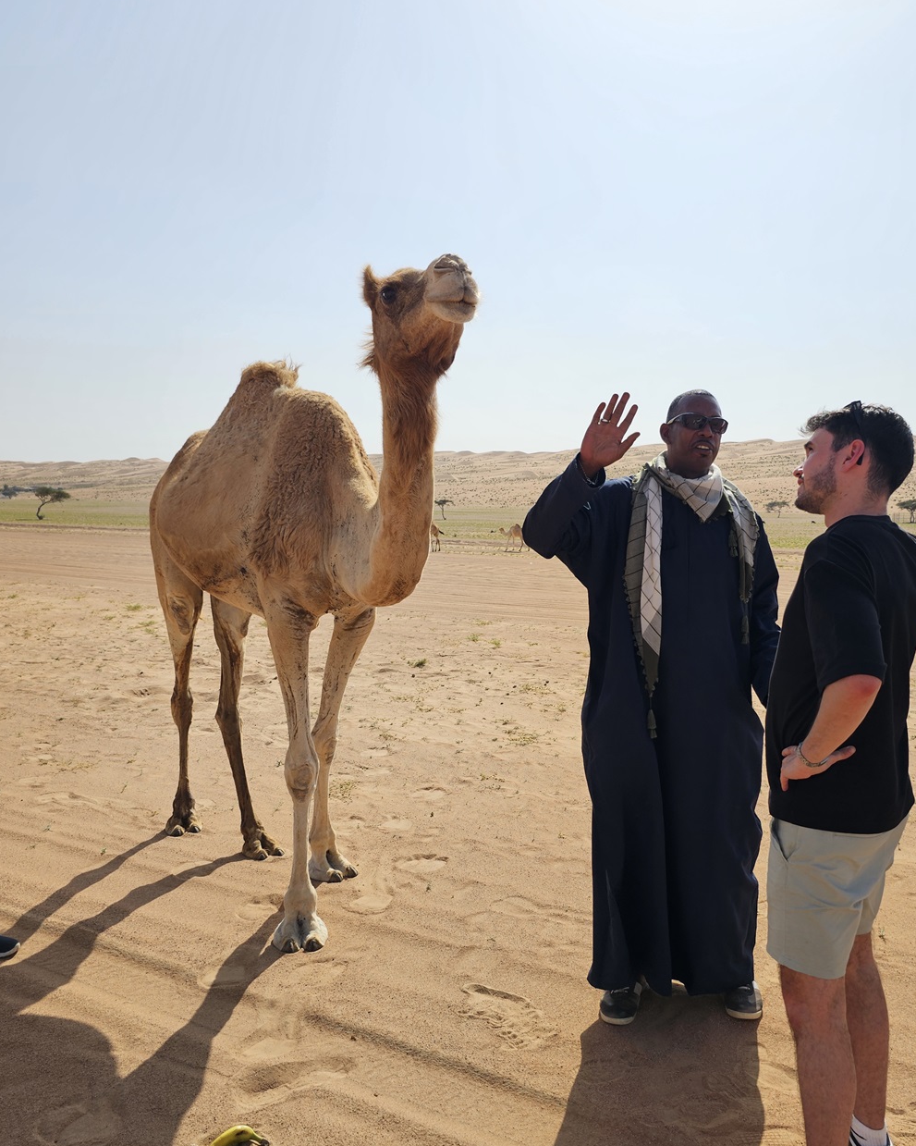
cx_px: 531
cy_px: 619
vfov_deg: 60.4
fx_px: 983
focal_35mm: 29
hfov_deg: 49.8
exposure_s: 1/1090
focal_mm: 6.3
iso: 10
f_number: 1.7
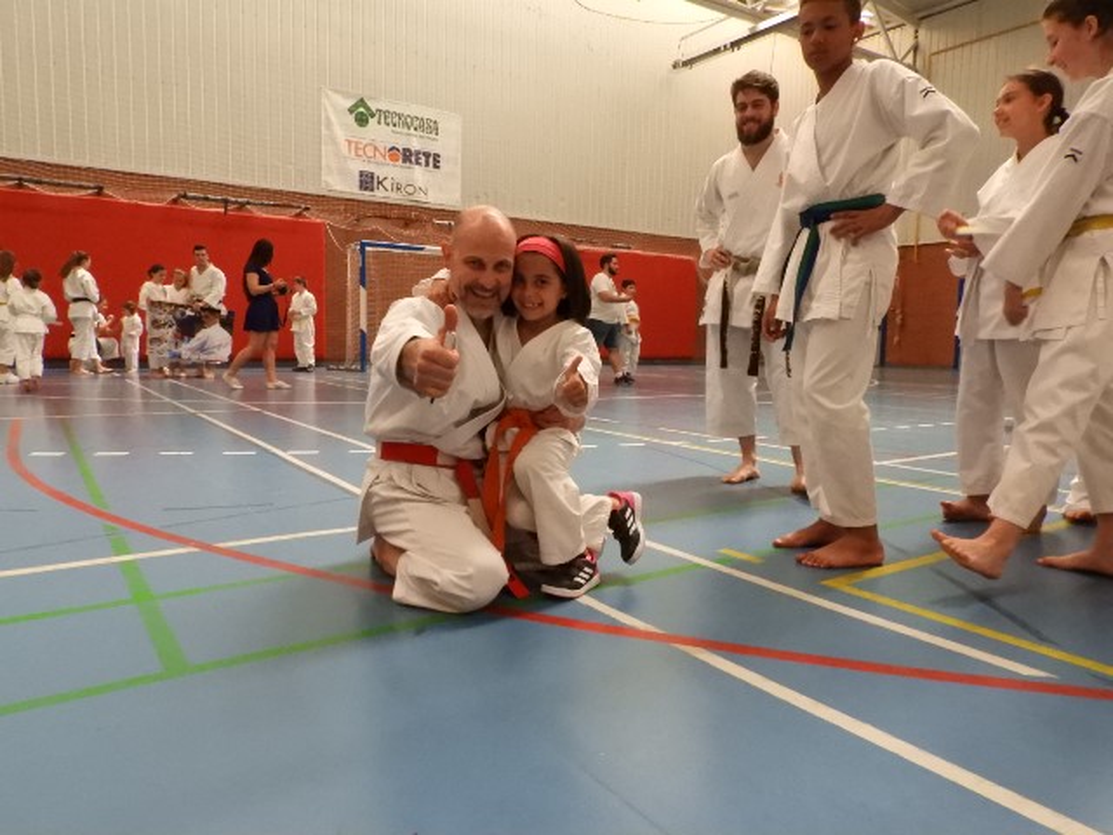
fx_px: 772
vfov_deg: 56.8
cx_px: 556
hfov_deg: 71.6
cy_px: 418
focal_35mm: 24
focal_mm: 4.3
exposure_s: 1/160
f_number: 6
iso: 1600
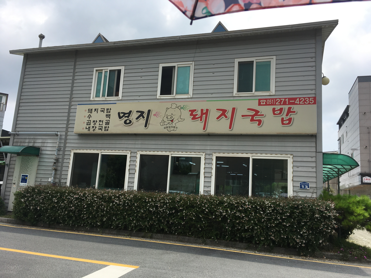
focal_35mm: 29
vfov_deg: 48.2
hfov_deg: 61.7
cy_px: 139
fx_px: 311
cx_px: 186
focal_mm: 4.15
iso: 25
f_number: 2.2
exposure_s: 1/1972
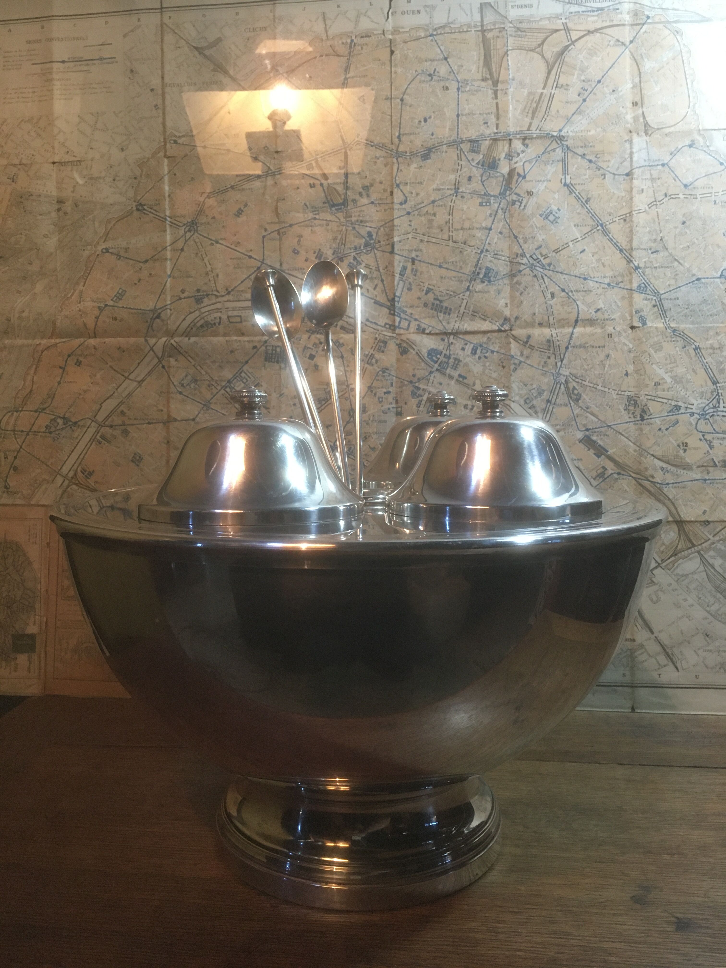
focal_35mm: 29
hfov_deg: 48.2
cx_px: 363
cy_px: 484
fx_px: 811
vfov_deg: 61.7
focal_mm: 4.15
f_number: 2.2
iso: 200
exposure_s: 1/33
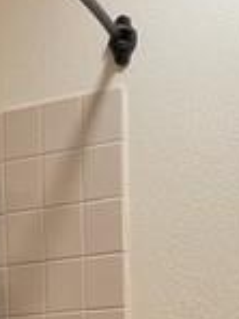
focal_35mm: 125
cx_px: 252
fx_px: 1151
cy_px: 629
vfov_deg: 13.6
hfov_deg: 11.7
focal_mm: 3
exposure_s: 1/60
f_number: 1.8
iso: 64
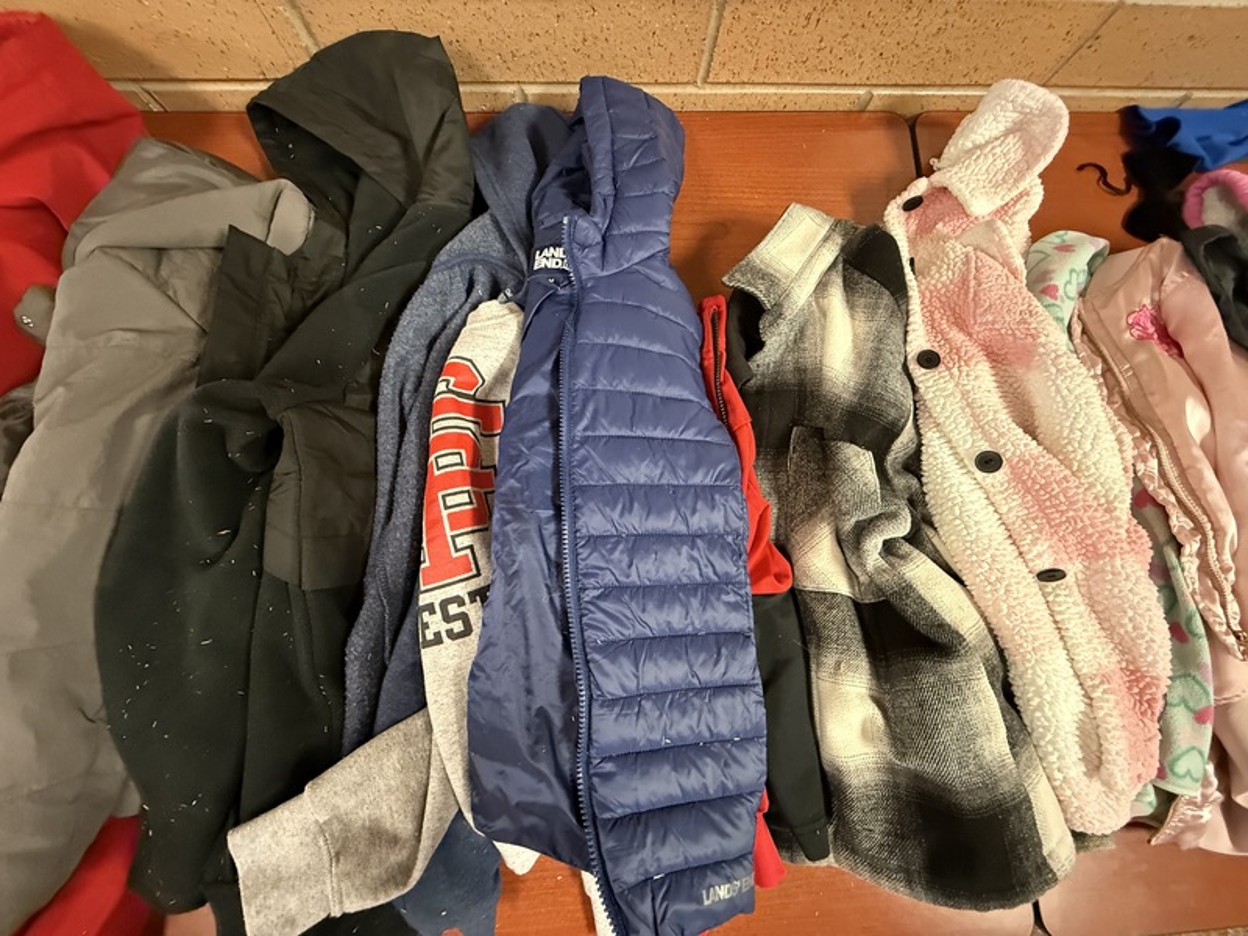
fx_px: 505
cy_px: 468
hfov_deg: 102.1
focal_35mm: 14
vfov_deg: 85.7
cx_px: 624
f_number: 2.2
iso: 1000
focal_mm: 2.22
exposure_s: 1/40
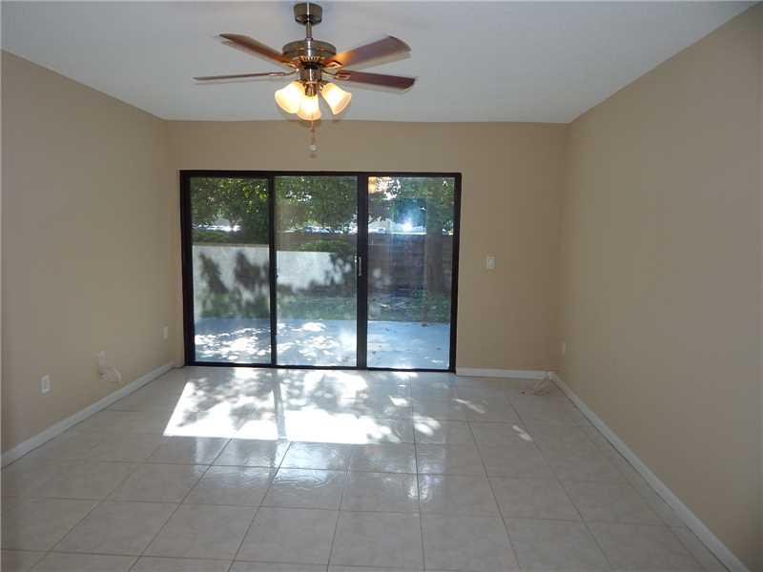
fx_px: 485
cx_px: 382
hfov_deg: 76.4
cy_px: 286
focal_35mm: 22
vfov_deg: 61.1
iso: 125
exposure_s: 1/160
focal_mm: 4
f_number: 3
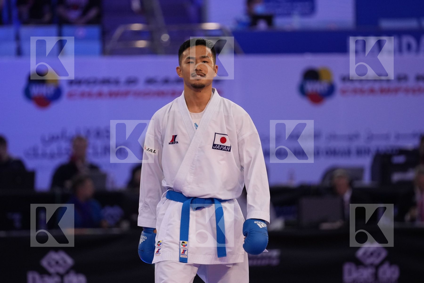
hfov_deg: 6.9
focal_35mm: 300
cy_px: 142
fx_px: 3533
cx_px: 212
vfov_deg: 4.6
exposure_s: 1/1000
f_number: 2.8
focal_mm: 200
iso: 1600
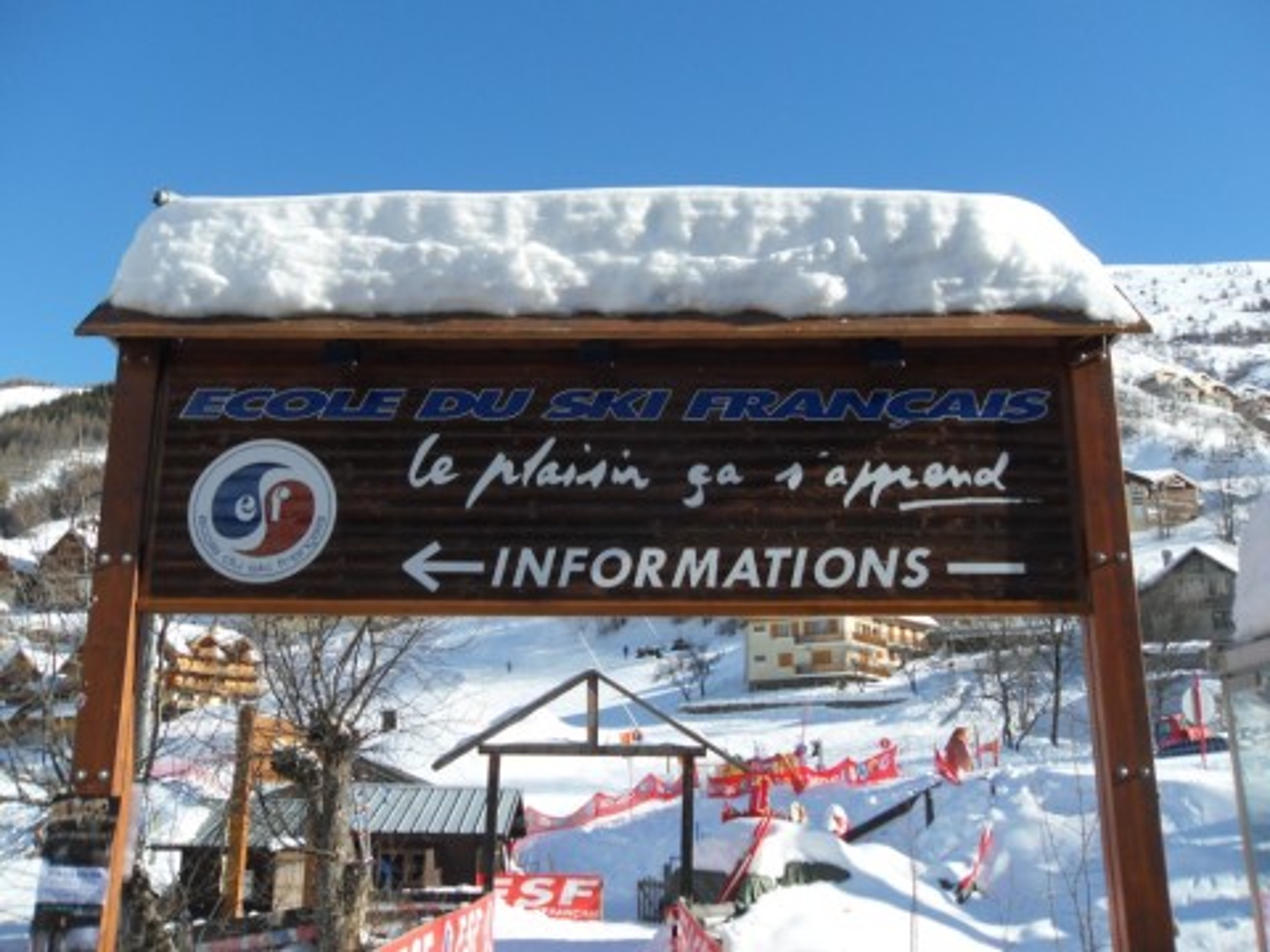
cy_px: 476
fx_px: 1284
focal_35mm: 35
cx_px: 635
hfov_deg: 52.6
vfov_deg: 40.7
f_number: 8.2
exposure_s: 1/180
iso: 80
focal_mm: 6.3
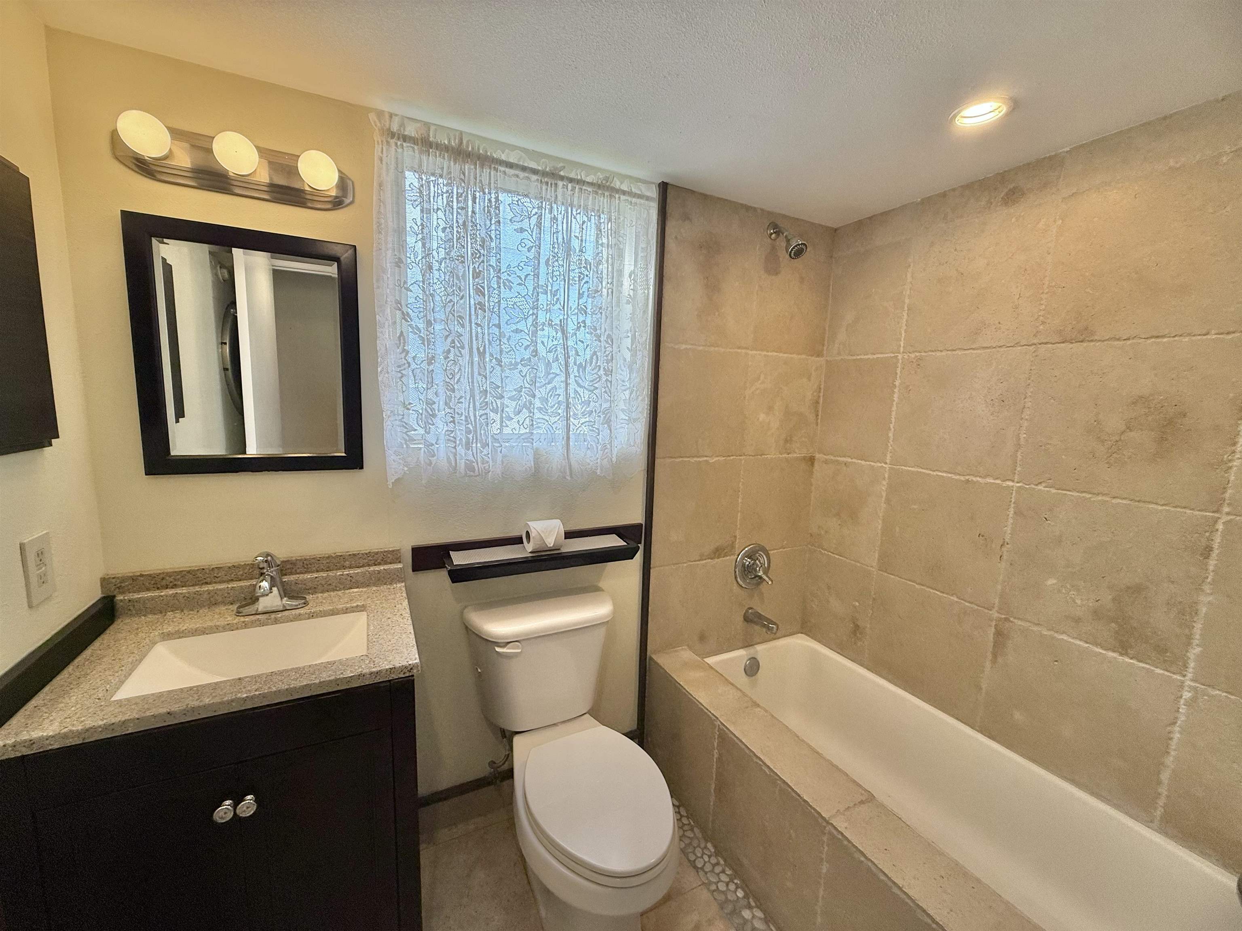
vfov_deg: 85.7
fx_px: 502
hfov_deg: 102.1
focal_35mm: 14
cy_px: 466
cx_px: 621
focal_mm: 2.22
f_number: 2.2
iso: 80
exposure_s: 1/120
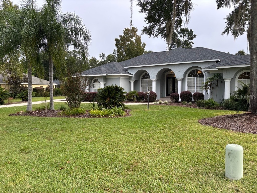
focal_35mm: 26
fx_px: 193
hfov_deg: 67.3
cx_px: 128
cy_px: 96
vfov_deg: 53.1
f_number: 1.6
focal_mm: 5.96
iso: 50
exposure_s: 1/444
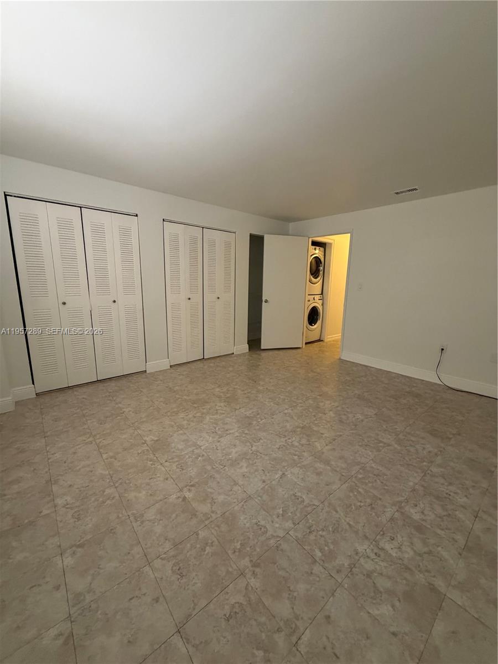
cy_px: 332
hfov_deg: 85.7
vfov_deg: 102.1
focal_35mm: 14
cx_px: 249
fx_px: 269
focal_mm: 2.22
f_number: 2.2
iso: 320
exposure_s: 1/60
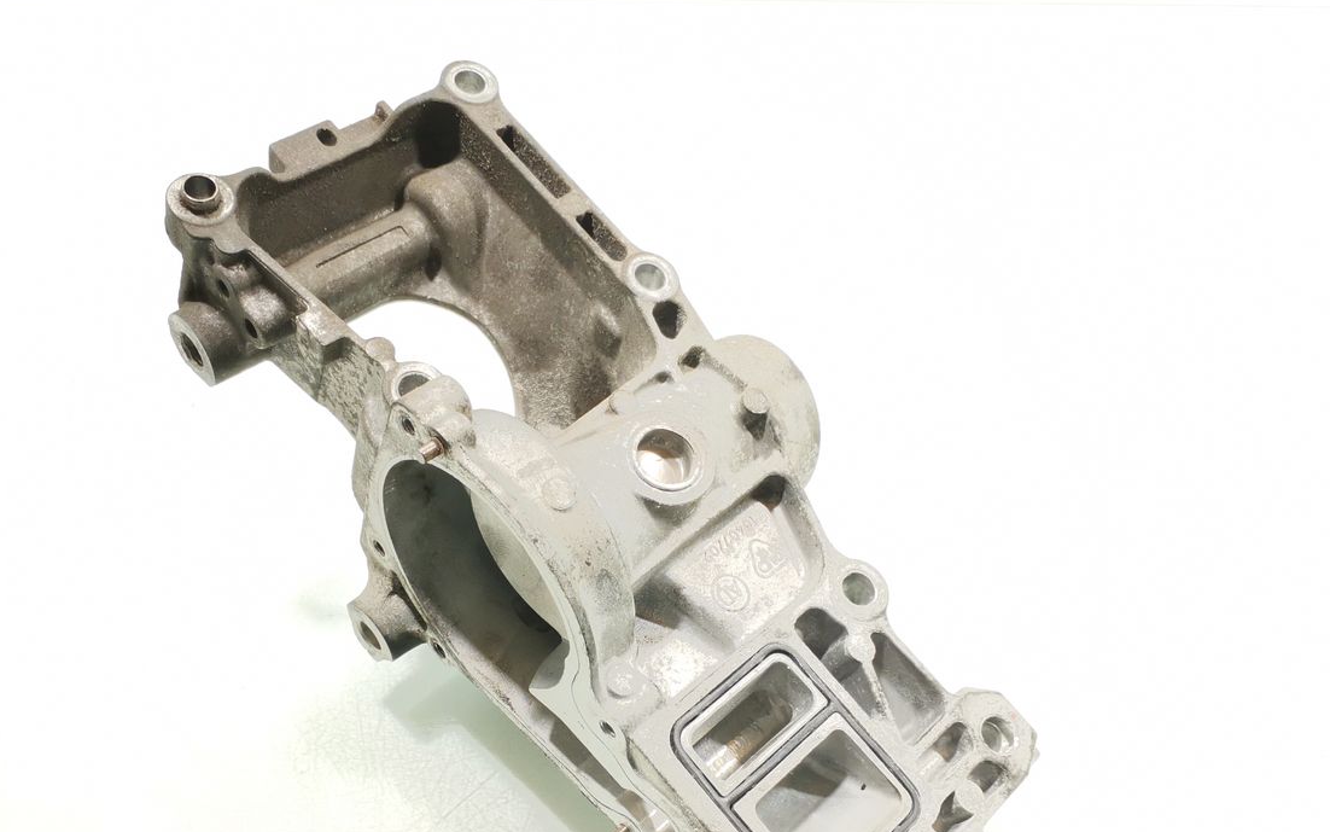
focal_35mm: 32
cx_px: 587
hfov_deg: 59.5
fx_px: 1160
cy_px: 566
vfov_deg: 38.9
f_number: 1.8
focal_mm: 4.75
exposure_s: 1/100
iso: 100
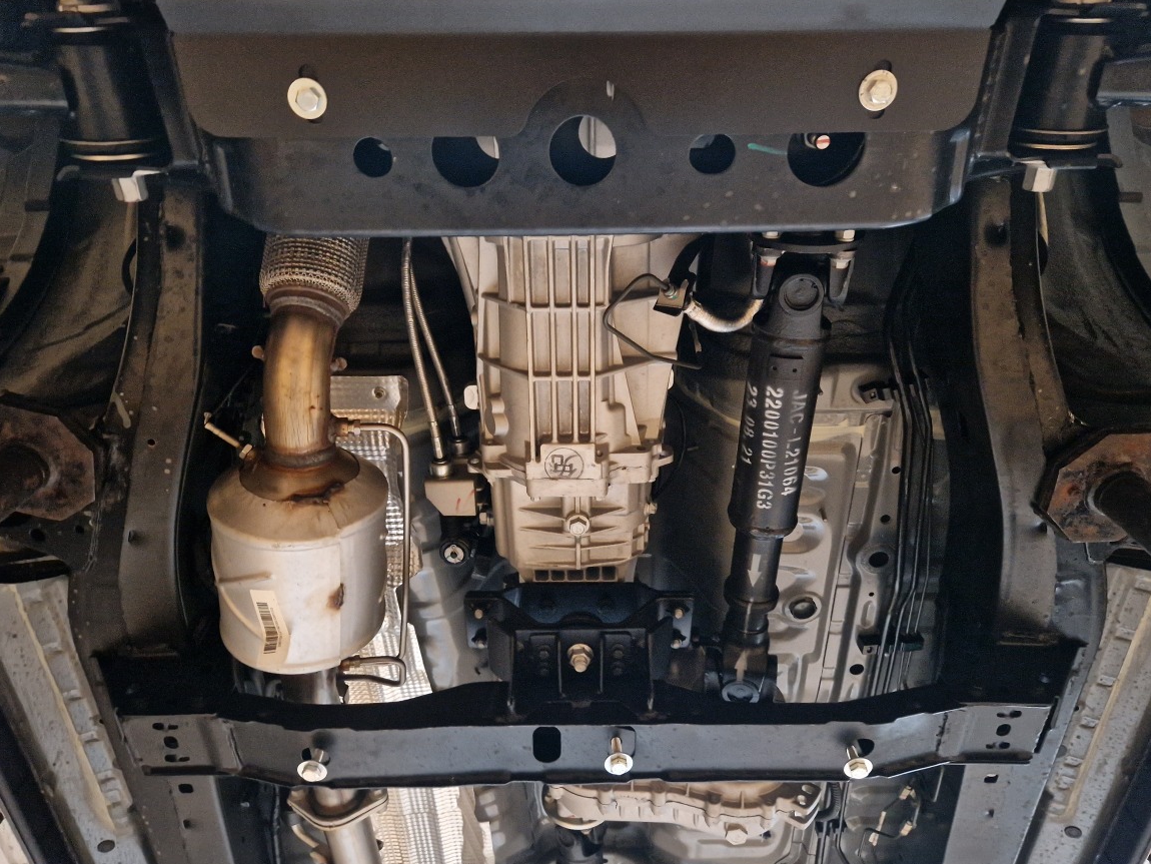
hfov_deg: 71.6
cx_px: 584
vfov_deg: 56.8
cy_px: 424
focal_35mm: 24
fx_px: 798
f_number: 1.8
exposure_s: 1/25
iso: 1250
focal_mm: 5.4
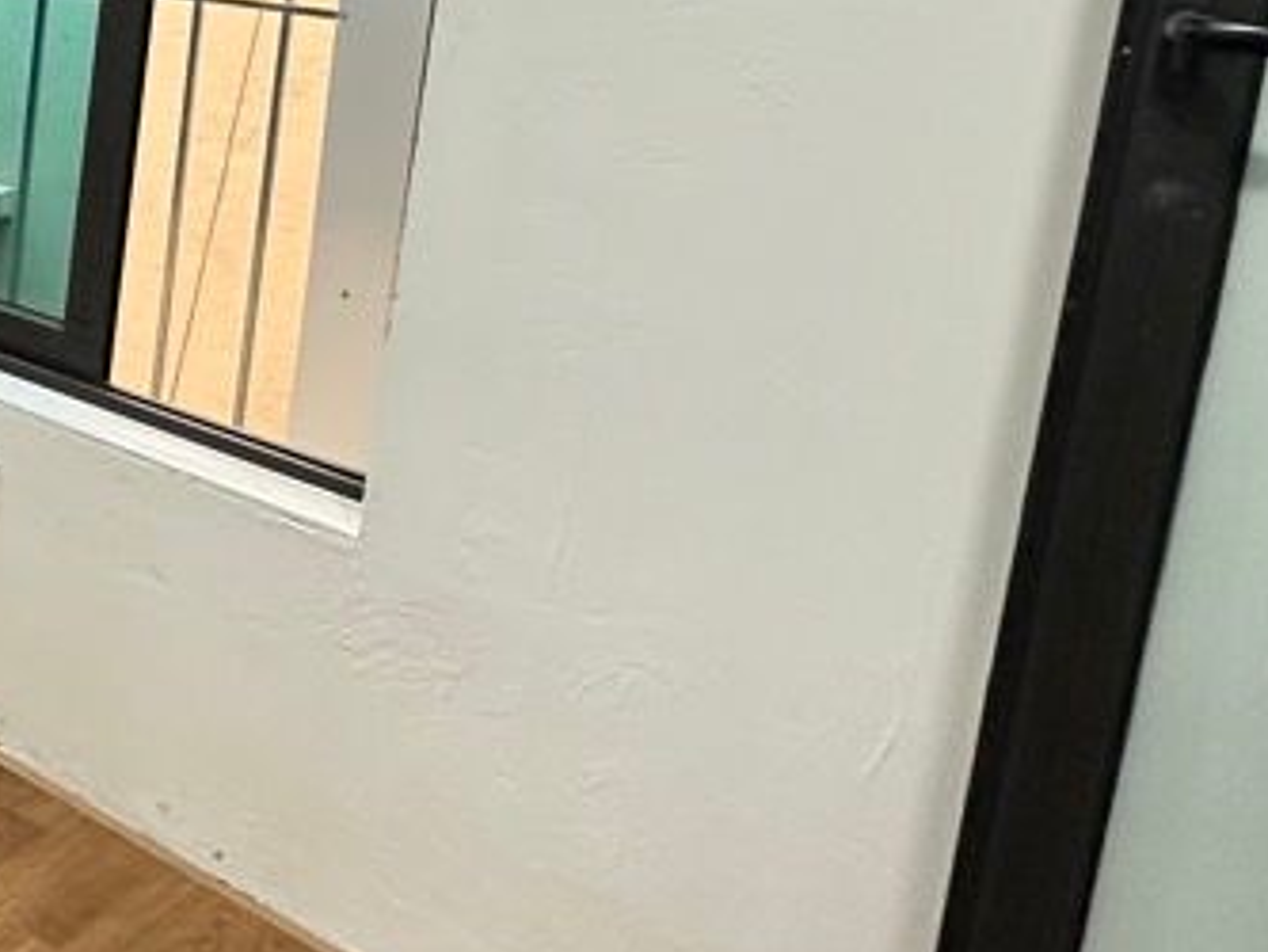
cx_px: -331
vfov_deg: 31.3
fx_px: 1576
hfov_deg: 33.6
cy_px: 15
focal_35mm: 43
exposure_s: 1/50
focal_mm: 2.22
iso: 320
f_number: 2.2
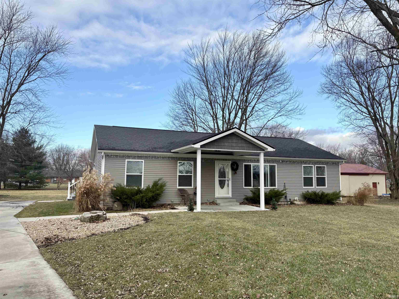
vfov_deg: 53.1
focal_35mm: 26
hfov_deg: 67.3
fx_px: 300
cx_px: 200
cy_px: 150
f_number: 1.6
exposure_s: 1/1848
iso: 50
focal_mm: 5.96
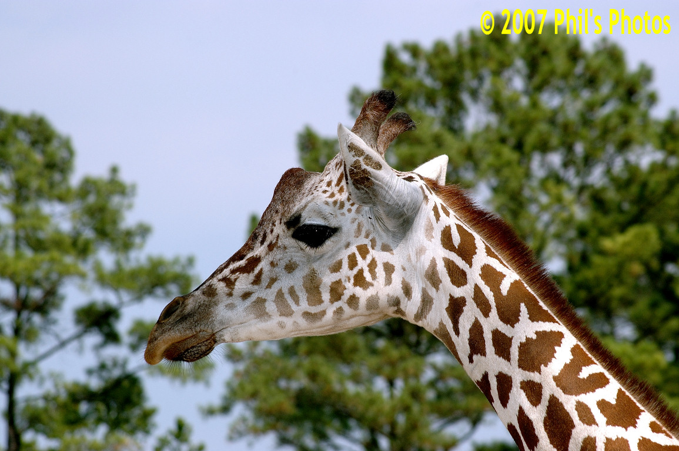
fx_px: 4664
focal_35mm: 248
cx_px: 340
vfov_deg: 5.5
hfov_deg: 8.3
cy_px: 226
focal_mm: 165
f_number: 9
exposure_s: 1/500
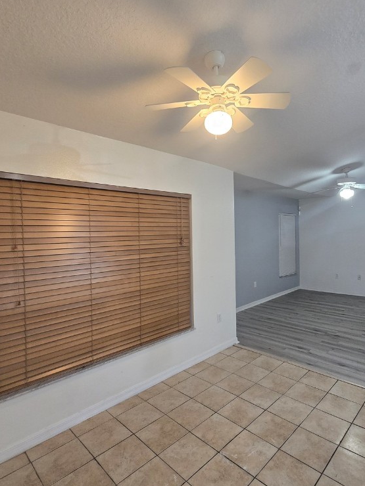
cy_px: 238
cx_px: 209
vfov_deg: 87.7
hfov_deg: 71.2
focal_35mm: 18
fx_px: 253
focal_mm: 2.2
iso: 400
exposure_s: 1/60
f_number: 2.2
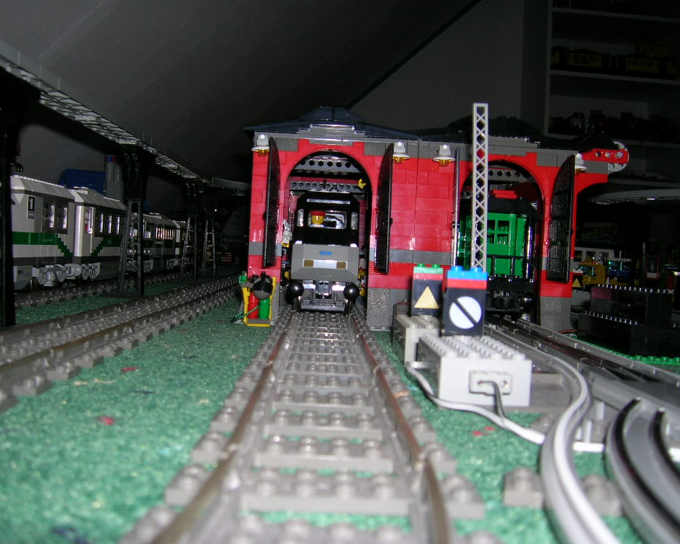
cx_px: 326
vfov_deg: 41.1
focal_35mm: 36
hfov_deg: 50.3
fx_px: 724
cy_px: 268
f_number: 2.9
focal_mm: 5.7
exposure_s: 1/60.1
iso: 50
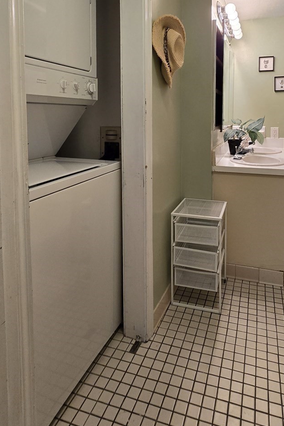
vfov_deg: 75.0
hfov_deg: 56.8
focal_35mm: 22
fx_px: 260
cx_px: 171
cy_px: 127
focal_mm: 2.2
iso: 160
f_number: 2.2
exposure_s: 1/60
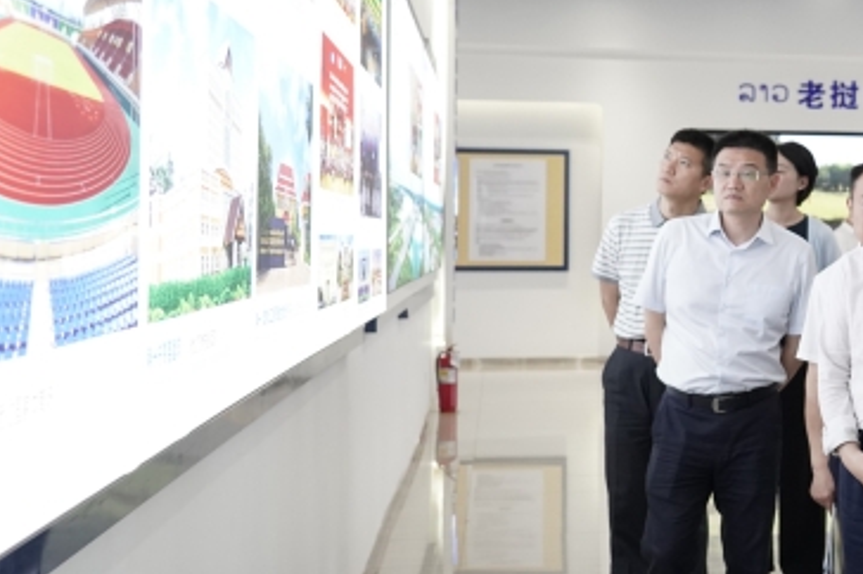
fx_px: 1581
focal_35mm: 66
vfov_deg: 20.5
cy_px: 219
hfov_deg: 28.4
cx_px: 894
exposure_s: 1/400
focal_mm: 30
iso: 3200
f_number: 4
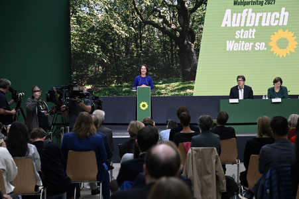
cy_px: 100
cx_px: 150
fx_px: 830
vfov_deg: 13.7
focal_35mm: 100
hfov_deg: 20.4
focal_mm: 100
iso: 4000
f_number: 5.6
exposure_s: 1/800
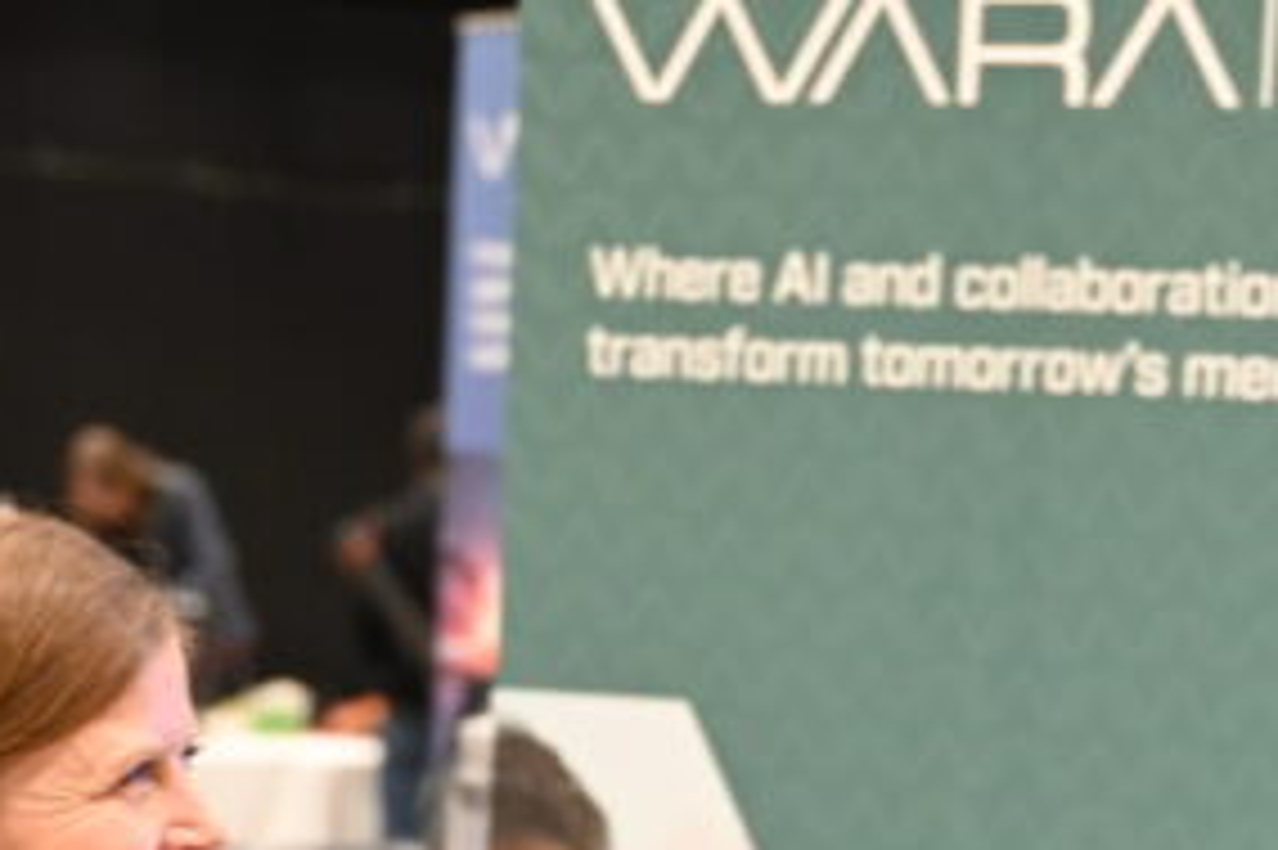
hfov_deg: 15.1
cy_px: 944
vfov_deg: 10.0
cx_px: 990
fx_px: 4790
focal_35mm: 135
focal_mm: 48
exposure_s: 1/125
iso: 2500
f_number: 2.8
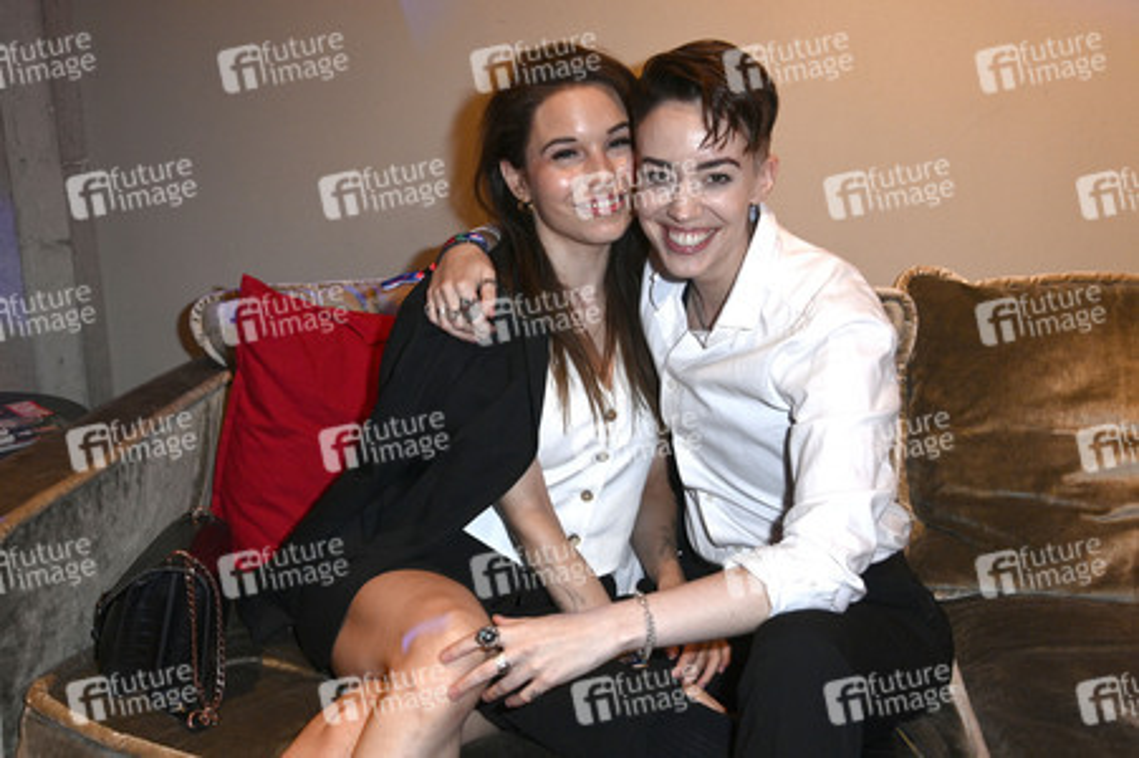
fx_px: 1107
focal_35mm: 35
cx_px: 570
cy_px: 379
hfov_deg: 54.5
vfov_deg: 37.8
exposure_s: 1/125
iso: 2000
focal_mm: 35
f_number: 5.6
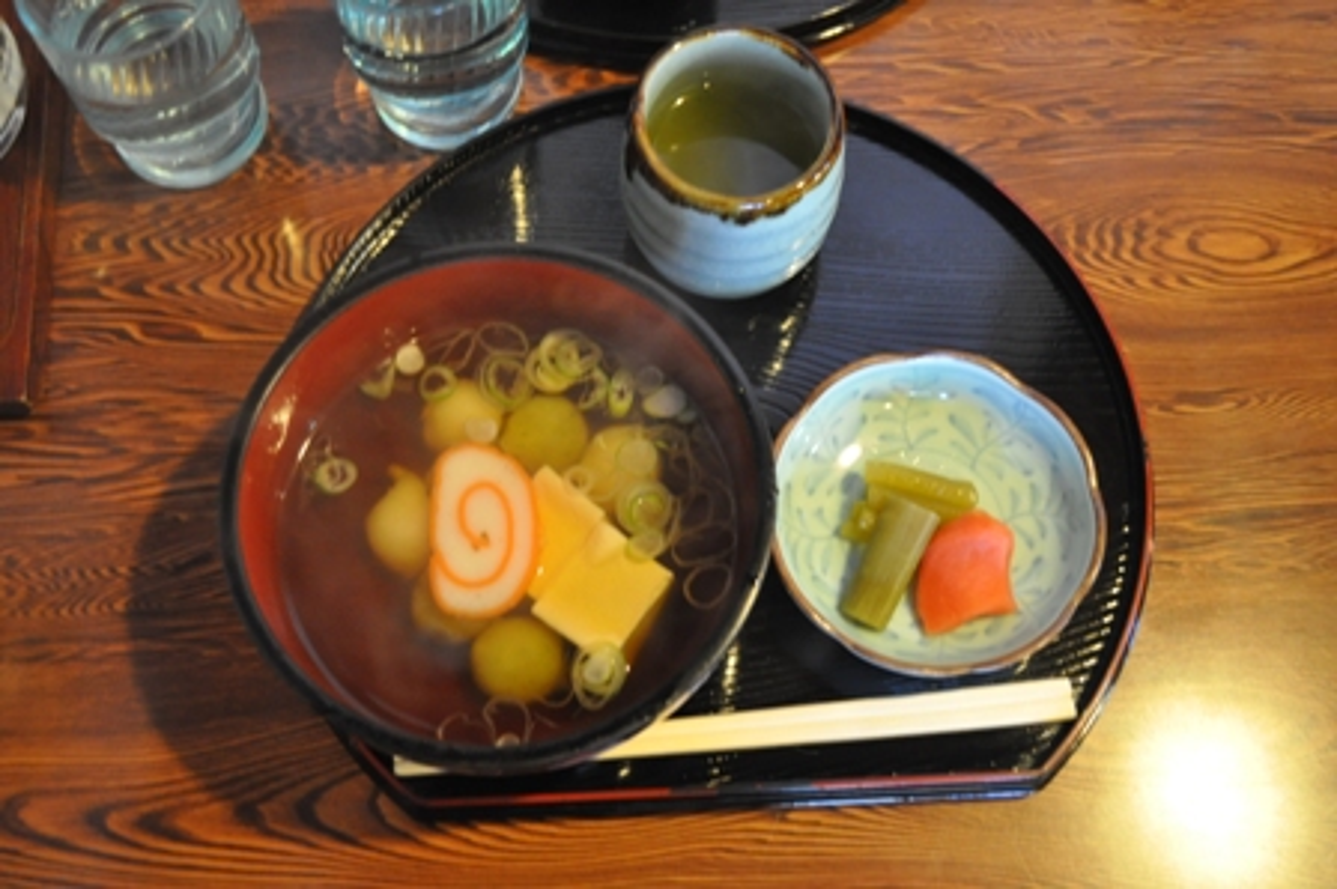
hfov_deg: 46.4
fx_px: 1559
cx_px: 668
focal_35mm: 42
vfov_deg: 31.8
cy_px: 444
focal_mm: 28
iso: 1600
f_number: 4.5
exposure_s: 1/5
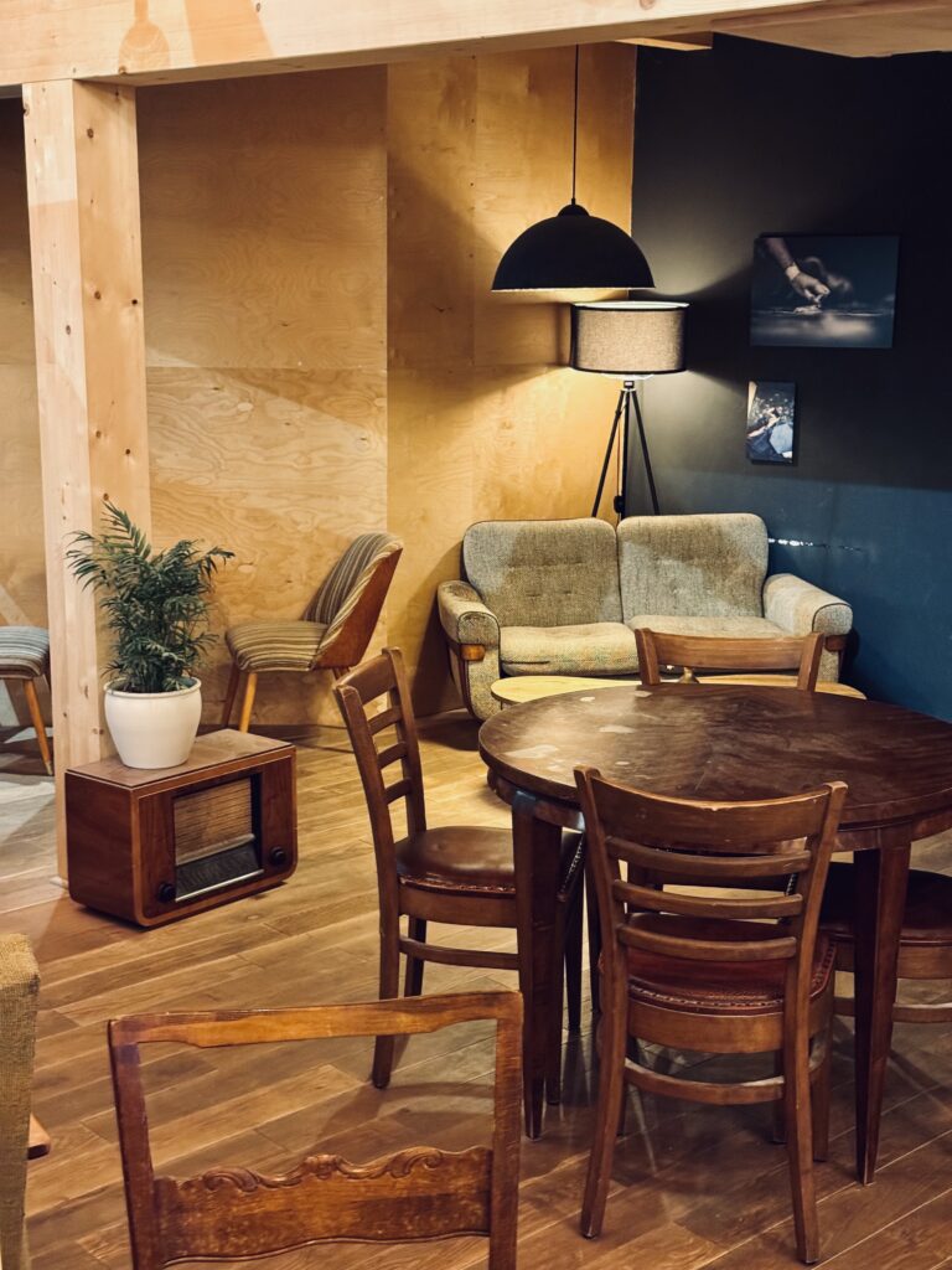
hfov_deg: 30.3
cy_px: 635
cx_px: 476
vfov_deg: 39.7
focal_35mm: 48
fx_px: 1760
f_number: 1.78
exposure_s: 1/25
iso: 640
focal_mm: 6.76
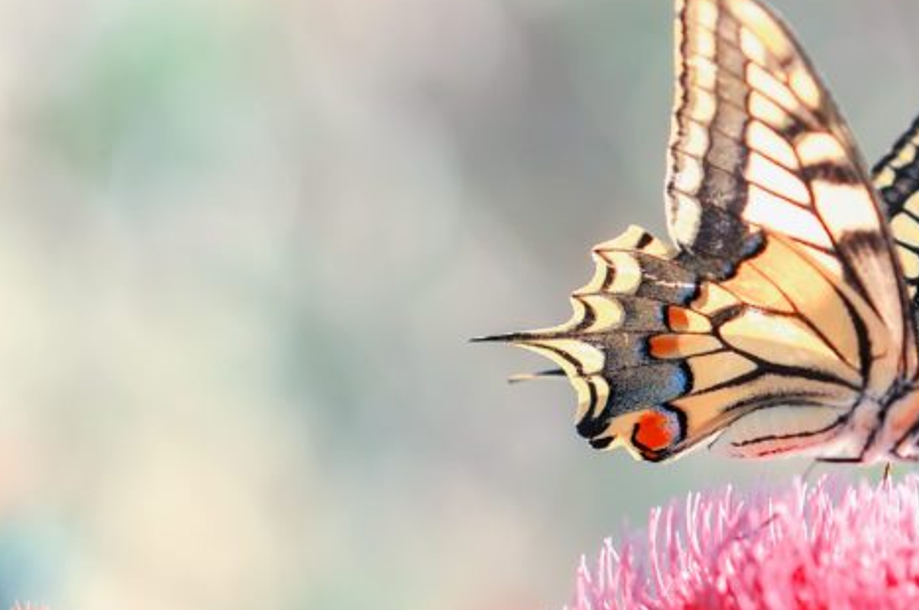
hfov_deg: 7.0
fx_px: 7546
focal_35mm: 296
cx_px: 679
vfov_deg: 4.6
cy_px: 451
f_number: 5.6
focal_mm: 90
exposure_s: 1/2000
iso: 250
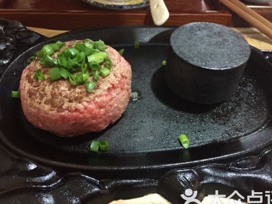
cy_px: 104
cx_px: 135
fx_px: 267
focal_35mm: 34
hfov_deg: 53.9
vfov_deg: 41.8
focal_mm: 4.15
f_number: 2.2
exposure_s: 1/15
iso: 320
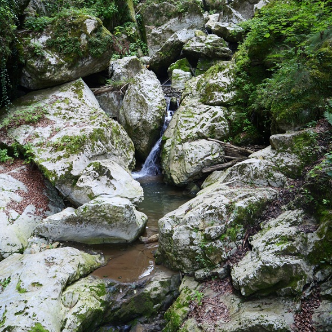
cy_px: 165
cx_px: 150
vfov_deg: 46.0
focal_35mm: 36
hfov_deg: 46.0
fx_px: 391
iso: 640
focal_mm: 15
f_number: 3
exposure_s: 1/60
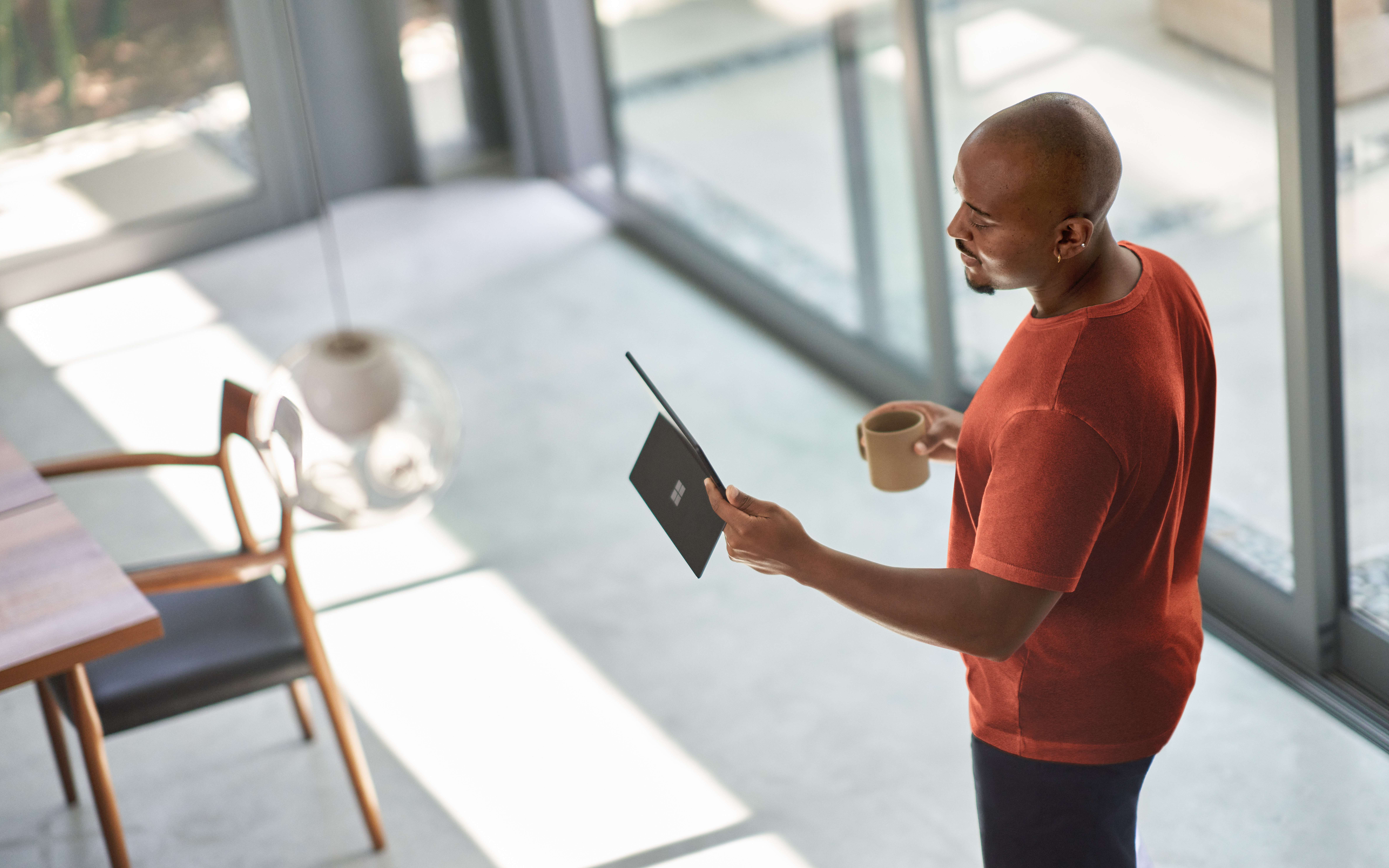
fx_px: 3293
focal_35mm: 87
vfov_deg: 15.0
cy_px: 441
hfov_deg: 23.8
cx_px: 694
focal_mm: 85
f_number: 1.4
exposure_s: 1/1250
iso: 640
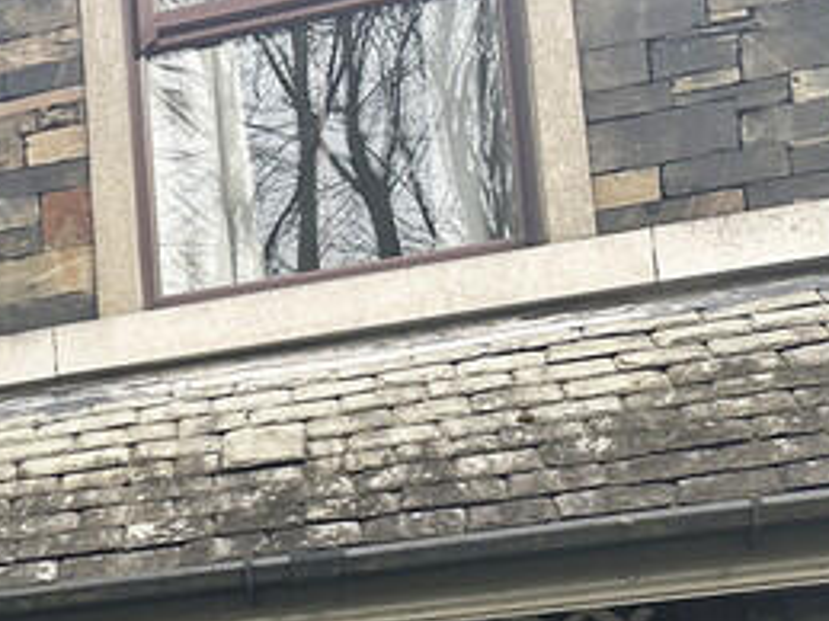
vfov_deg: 14.6
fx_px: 2274
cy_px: 883
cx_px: -794
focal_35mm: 95
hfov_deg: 16.3
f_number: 1.78
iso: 80
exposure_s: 1/887
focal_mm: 6.86
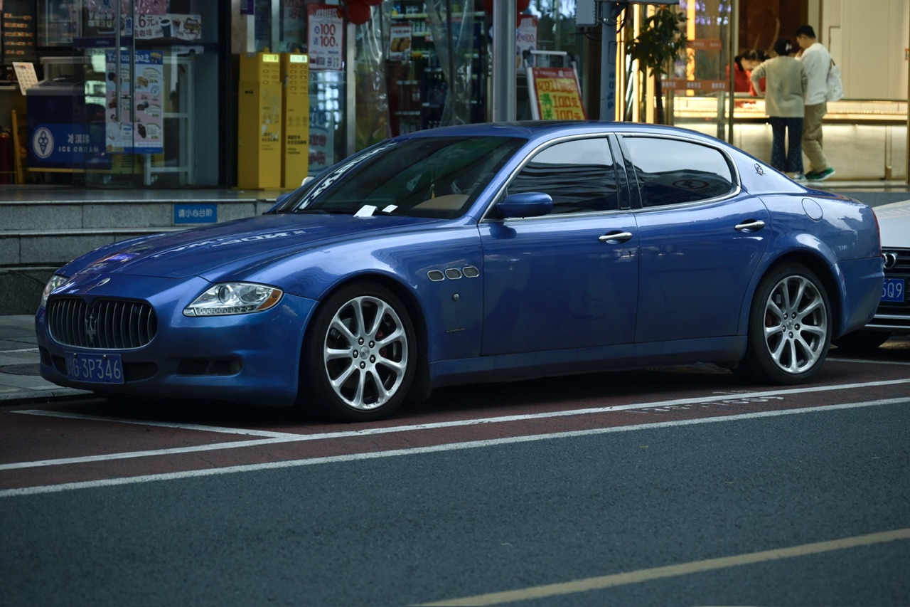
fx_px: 1769
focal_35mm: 70
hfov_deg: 28.8
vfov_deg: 19.5
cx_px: 455
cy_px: 304
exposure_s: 1/200
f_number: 2.8
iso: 400
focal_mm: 70
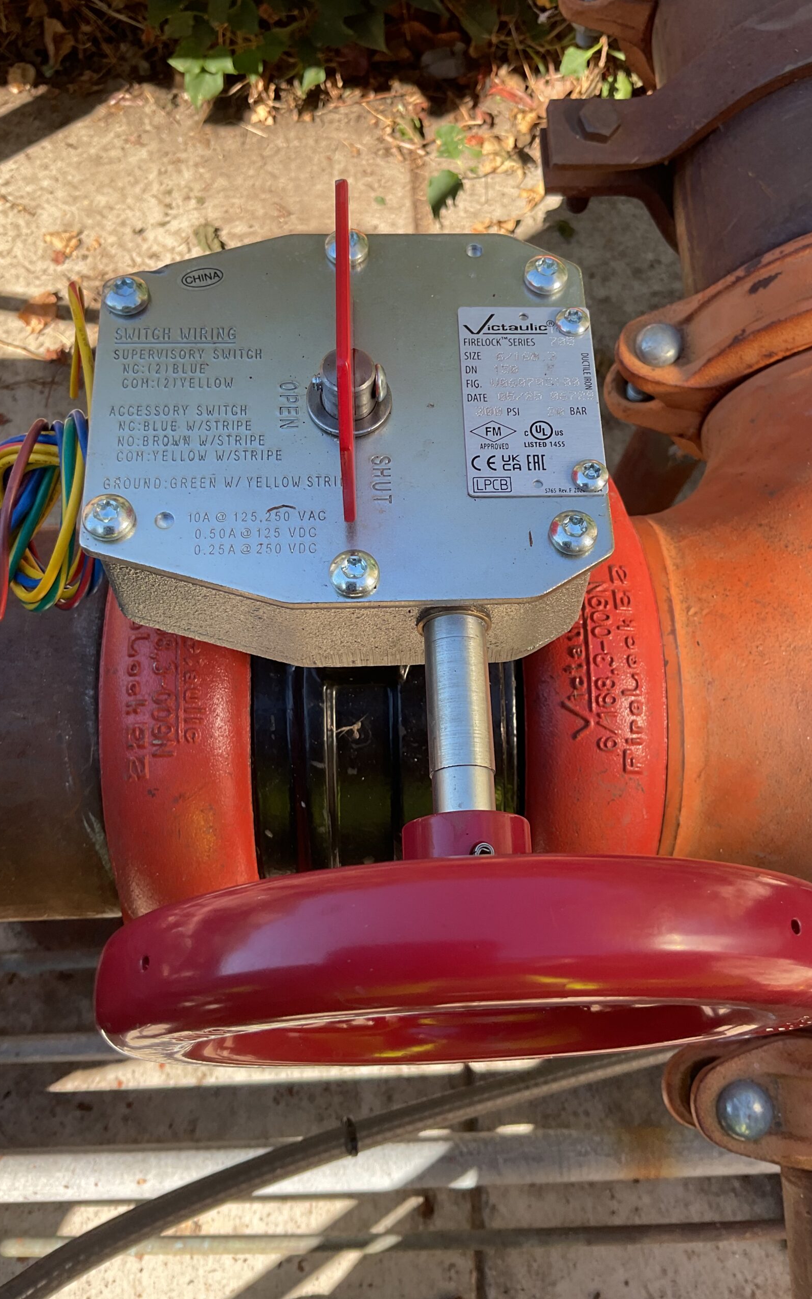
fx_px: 1098
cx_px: 445
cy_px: 646
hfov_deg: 40.6
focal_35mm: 31
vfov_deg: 61.2
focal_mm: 3
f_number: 1.8
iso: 16
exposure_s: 1/223
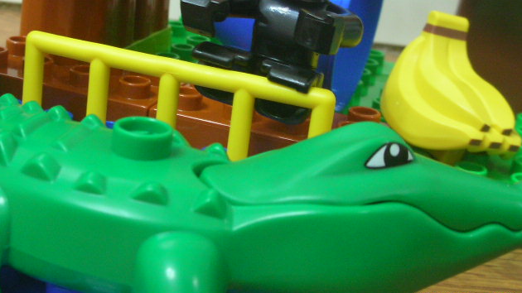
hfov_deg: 33.7
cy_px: 53
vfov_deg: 19.2
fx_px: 858
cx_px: 205
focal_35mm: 62
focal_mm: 5.8
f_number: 3
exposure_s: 1/3.9
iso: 88
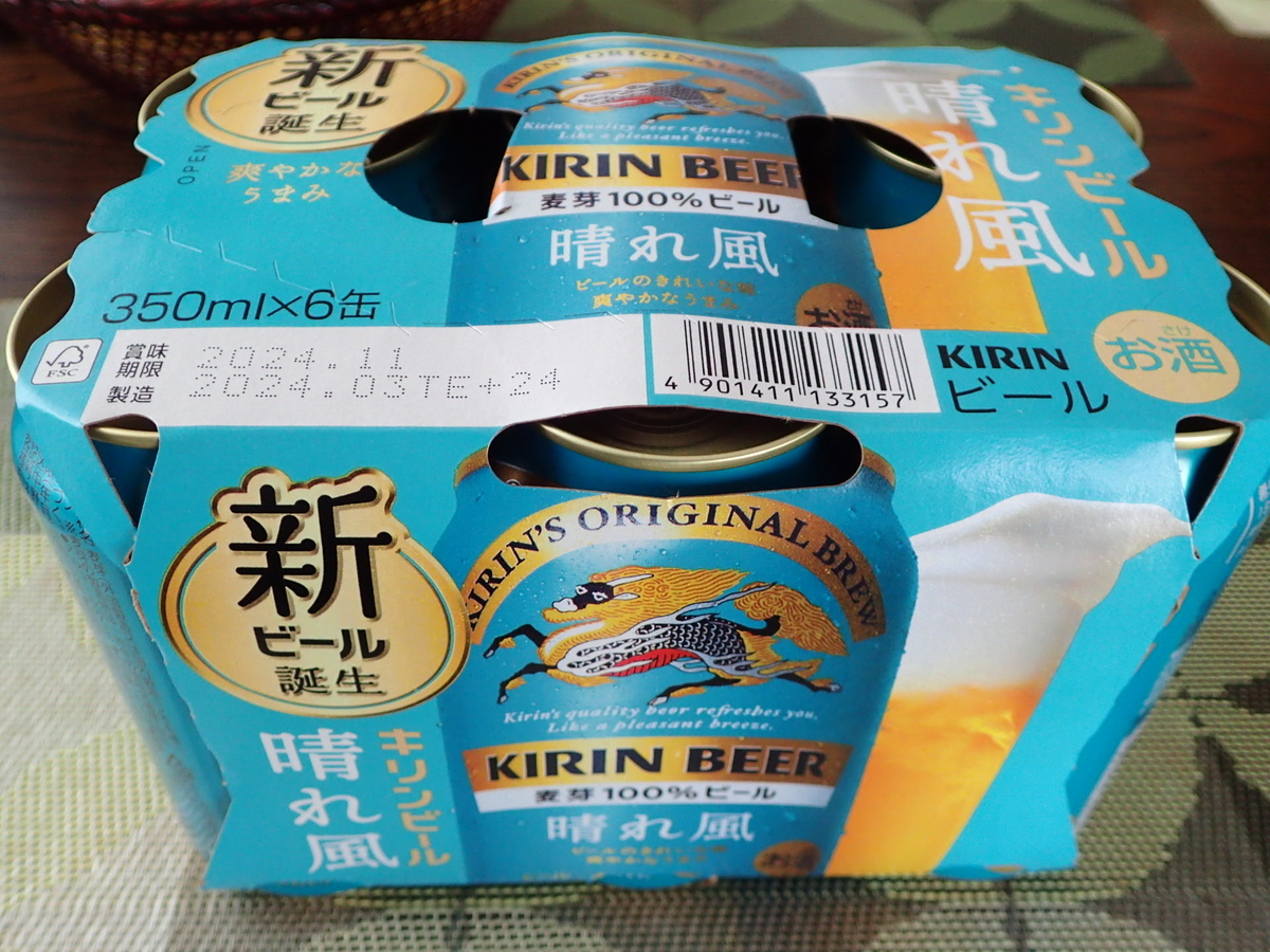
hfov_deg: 60.0
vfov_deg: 46.8
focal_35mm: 30
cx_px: 635
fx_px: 1101
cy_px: 476
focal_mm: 5.5
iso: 320
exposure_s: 1/30
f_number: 2.3
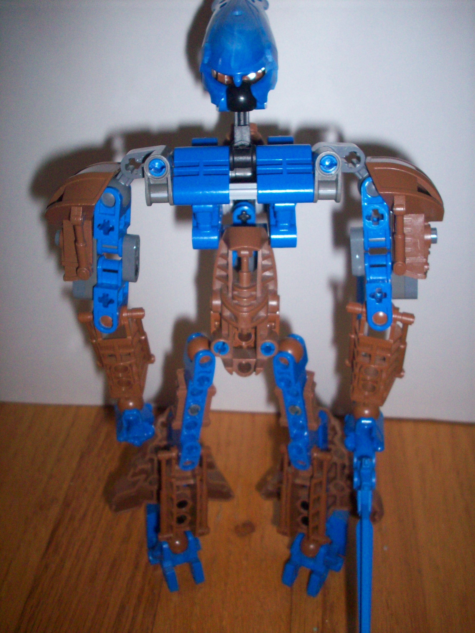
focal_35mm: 37
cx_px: 238
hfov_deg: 38.7
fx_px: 677
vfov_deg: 50.1
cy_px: 316
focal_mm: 6.2
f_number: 2.8
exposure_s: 1/64
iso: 160
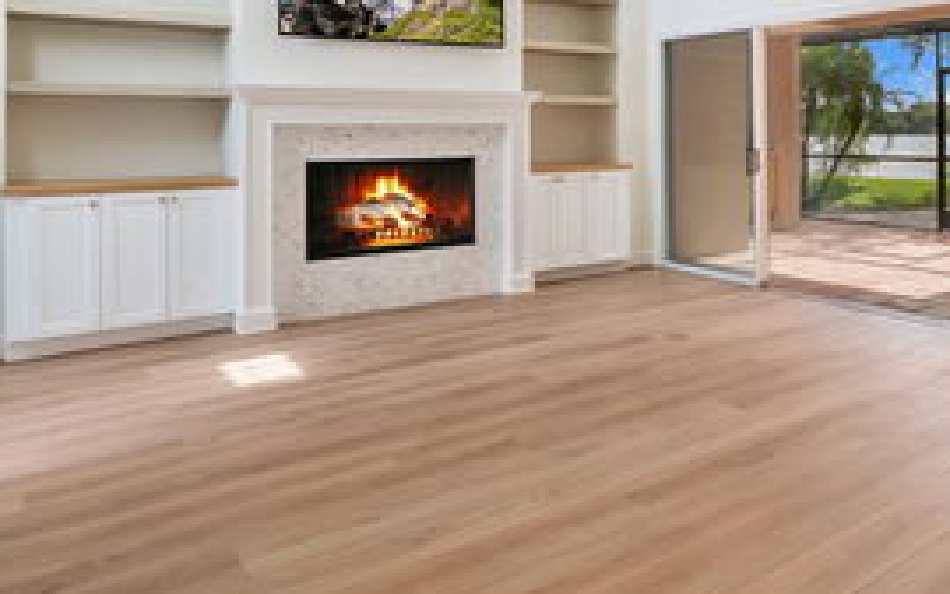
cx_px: 774
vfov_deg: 41.1
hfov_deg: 59.0
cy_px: 109
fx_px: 751
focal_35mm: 29
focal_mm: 16
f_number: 20
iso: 2500
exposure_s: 1/10
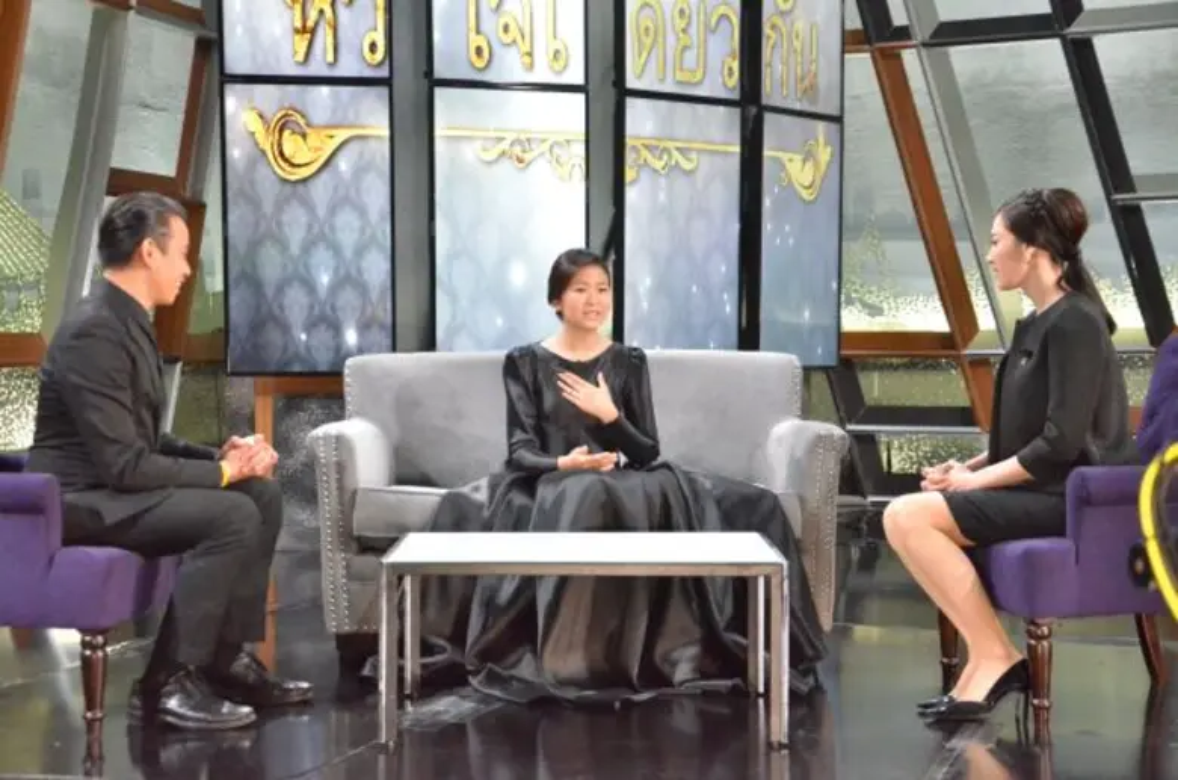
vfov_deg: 22.5
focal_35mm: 60
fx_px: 1959
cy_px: 390
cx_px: 589
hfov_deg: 33.5
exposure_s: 1/125
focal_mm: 40
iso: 6400
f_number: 5
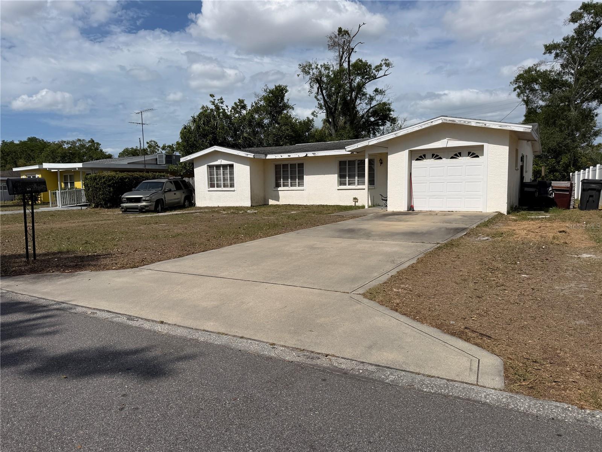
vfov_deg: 56.8
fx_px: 417
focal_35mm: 24
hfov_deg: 71.6
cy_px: 226
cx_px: 301
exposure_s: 1/11905
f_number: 1.78
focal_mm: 6.76
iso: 80
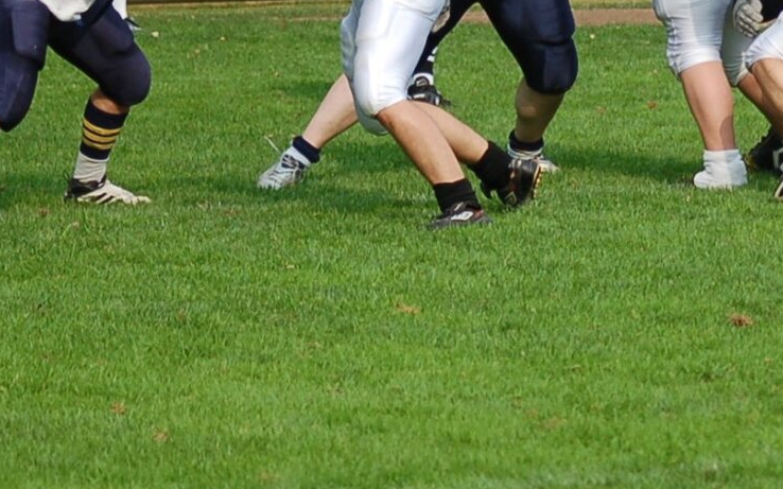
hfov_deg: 5.6
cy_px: 190
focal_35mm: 373
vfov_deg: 3.5
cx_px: 823
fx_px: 7958
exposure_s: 1/1000
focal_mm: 82
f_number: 4
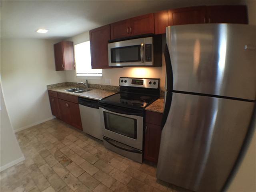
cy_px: 96
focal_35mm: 29
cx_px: 128
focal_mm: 4.15
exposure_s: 1/20
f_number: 2.2
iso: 250
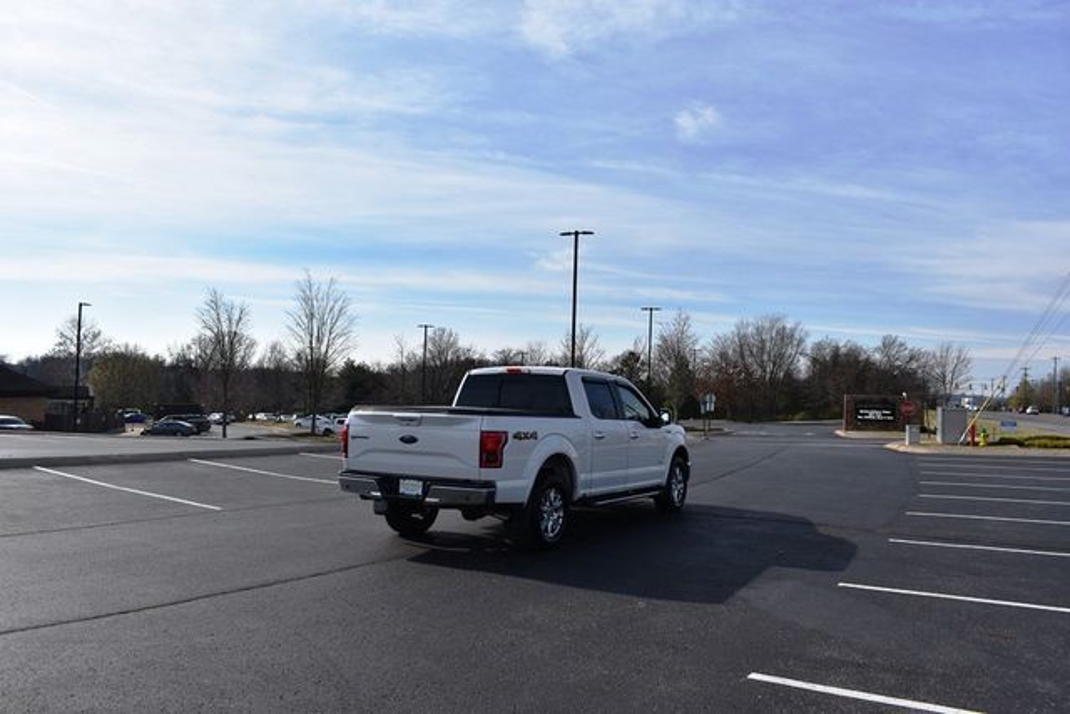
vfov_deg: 48.0
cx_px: 535
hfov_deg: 67.4
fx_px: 803
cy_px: 357
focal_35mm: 27
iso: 100
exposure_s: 1/320
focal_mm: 18
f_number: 9
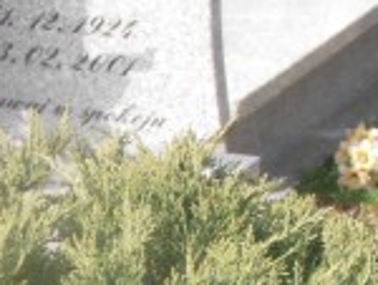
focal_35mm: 243
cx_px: -267
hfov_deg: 7.9
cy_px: 580
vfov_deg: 6.0
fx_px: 2658
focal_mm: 10.04
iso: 80
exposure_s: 1/250
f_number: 4.5
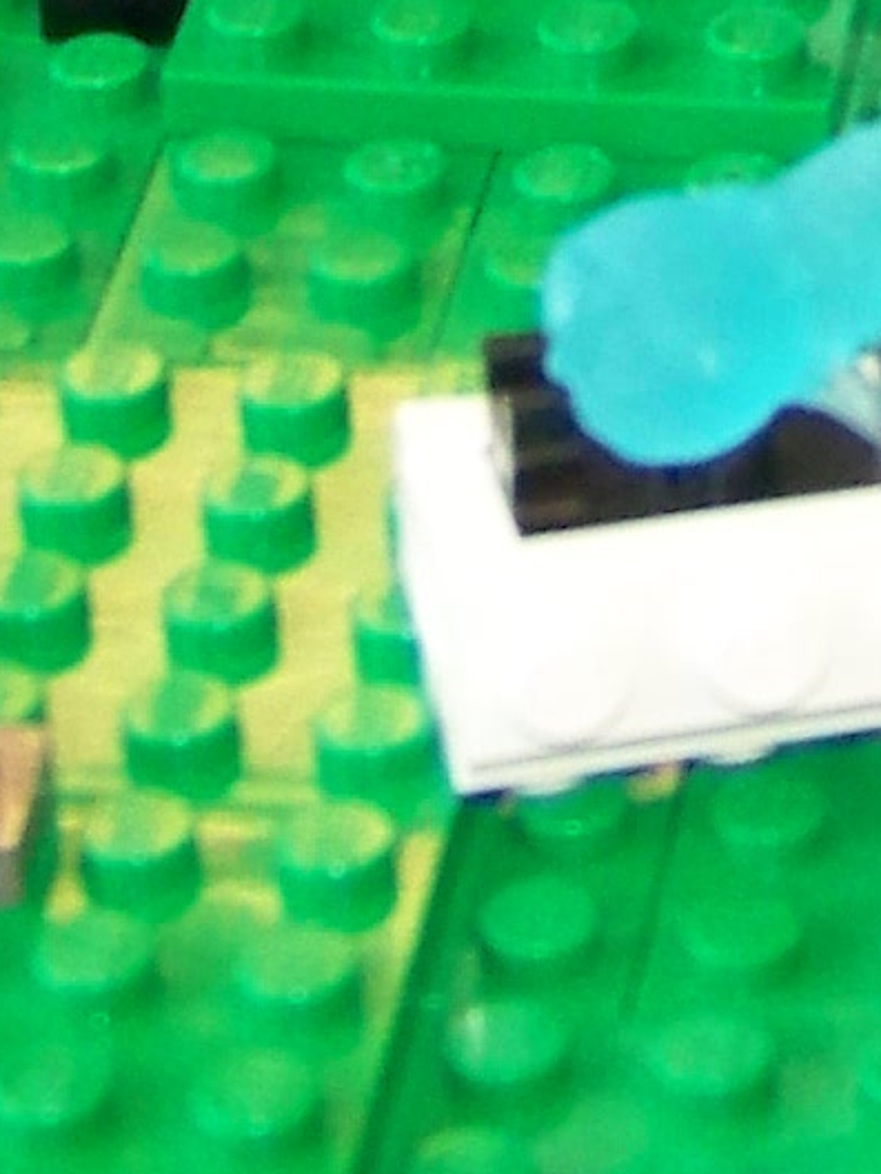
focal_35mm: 209
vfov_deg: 8.9
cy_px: -1136
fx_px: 7089
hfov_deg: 7.0
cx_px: 1105
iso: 200
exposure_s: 1/30
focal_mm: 5.85
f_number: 2.8
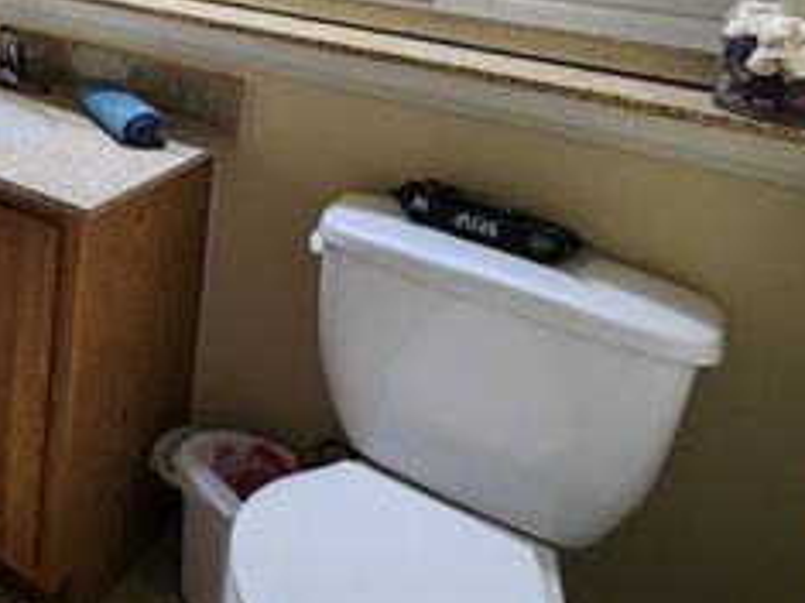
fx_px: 906
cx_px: -310
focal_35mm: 39
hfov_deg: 32.0
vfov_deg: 31.0
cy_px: -120
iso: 200
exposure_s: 1/60
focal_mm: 2.2
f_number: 2.2
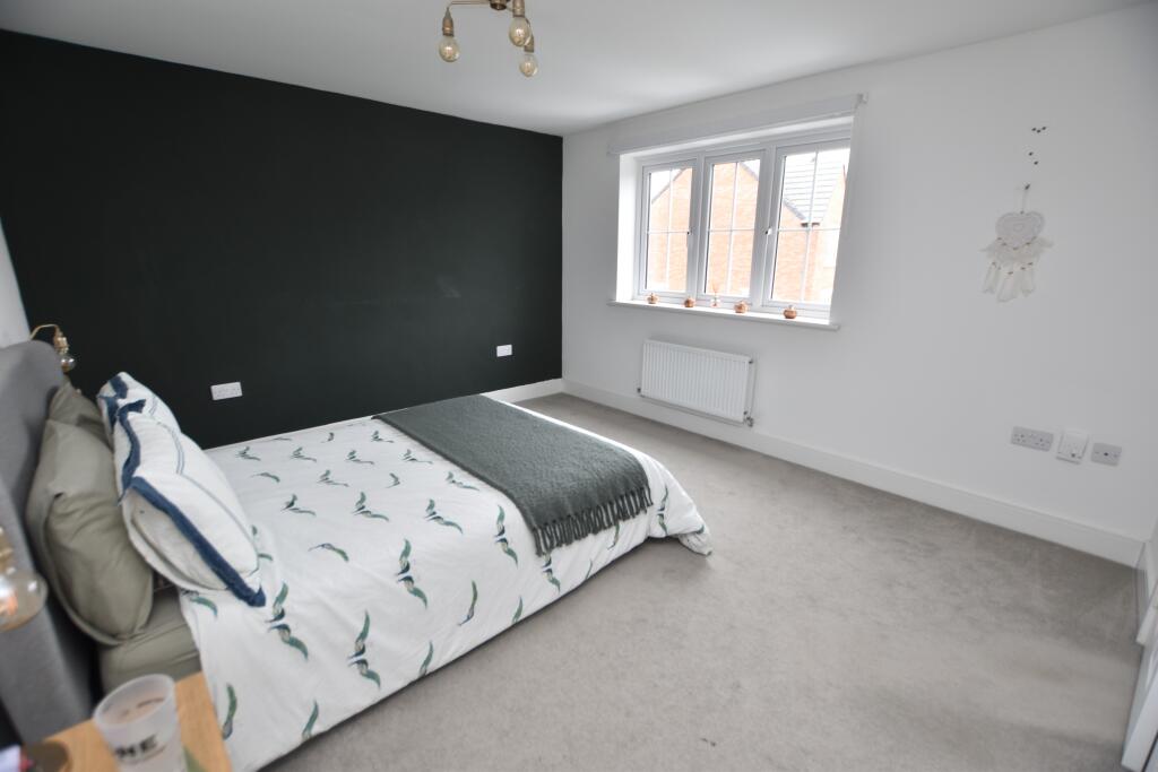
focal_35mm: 15
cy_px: 386
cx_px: 579
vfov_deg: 77.3
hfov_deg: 100.4
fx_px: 483
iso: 110
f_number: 3.5
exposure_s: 1/15
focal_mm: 10
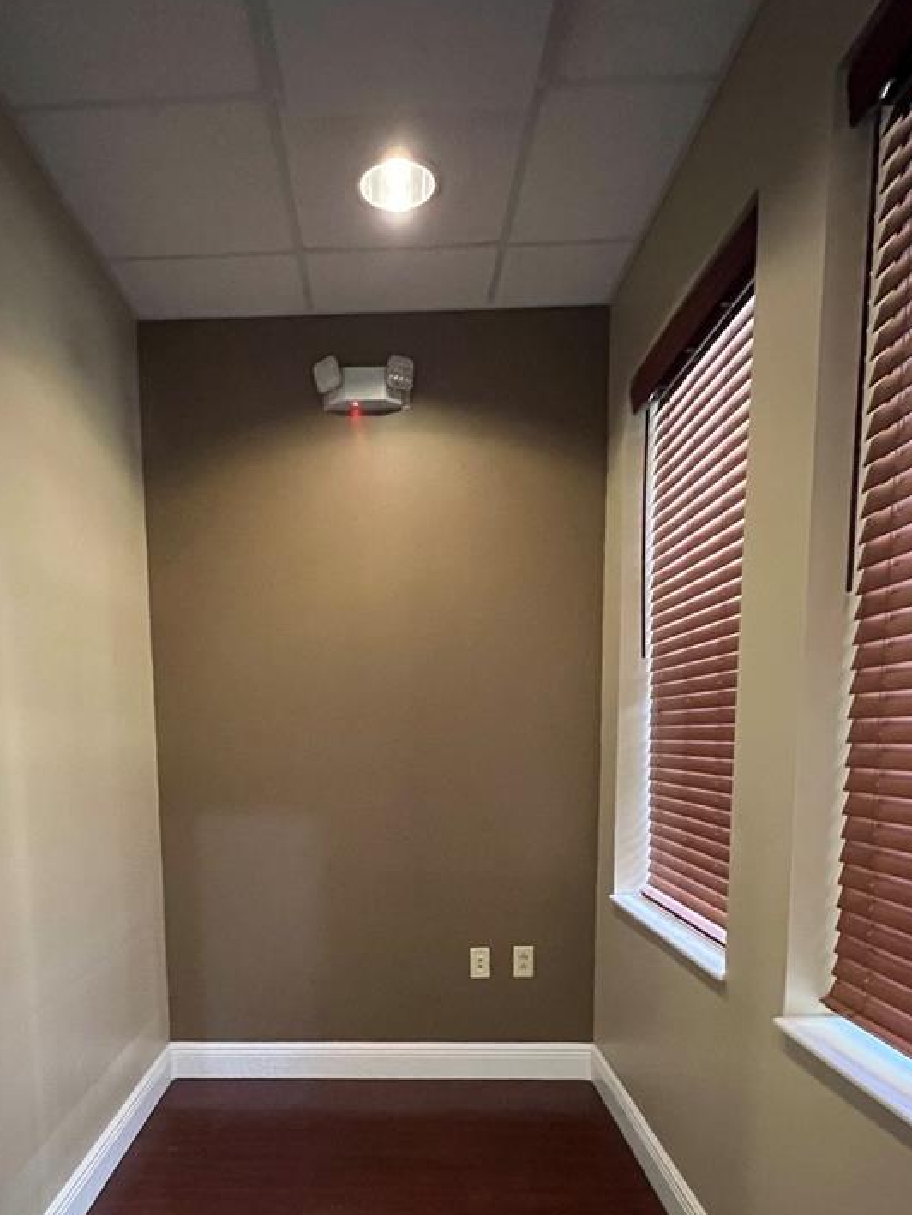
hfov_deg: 60.5
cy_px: 843
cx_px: 362
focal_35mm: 22
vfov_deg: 73.2
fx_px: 773
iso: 1000
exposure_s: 1/30
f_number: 1.8
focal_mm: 1.57
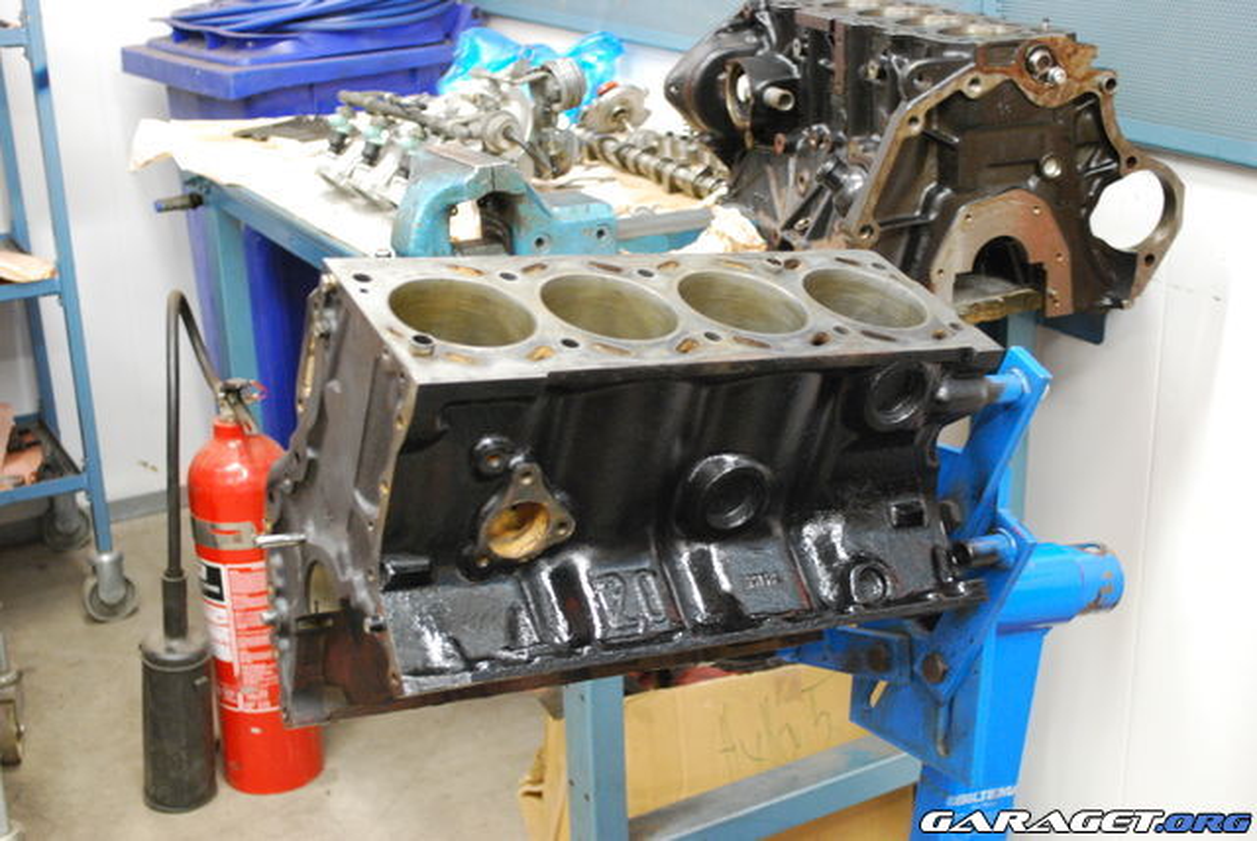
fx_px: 1677
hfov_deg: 41.1
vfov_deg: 28.1
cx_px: 628
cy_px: 420
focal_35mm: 48
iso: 1600
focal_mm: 32
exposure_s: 1/20
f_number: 5
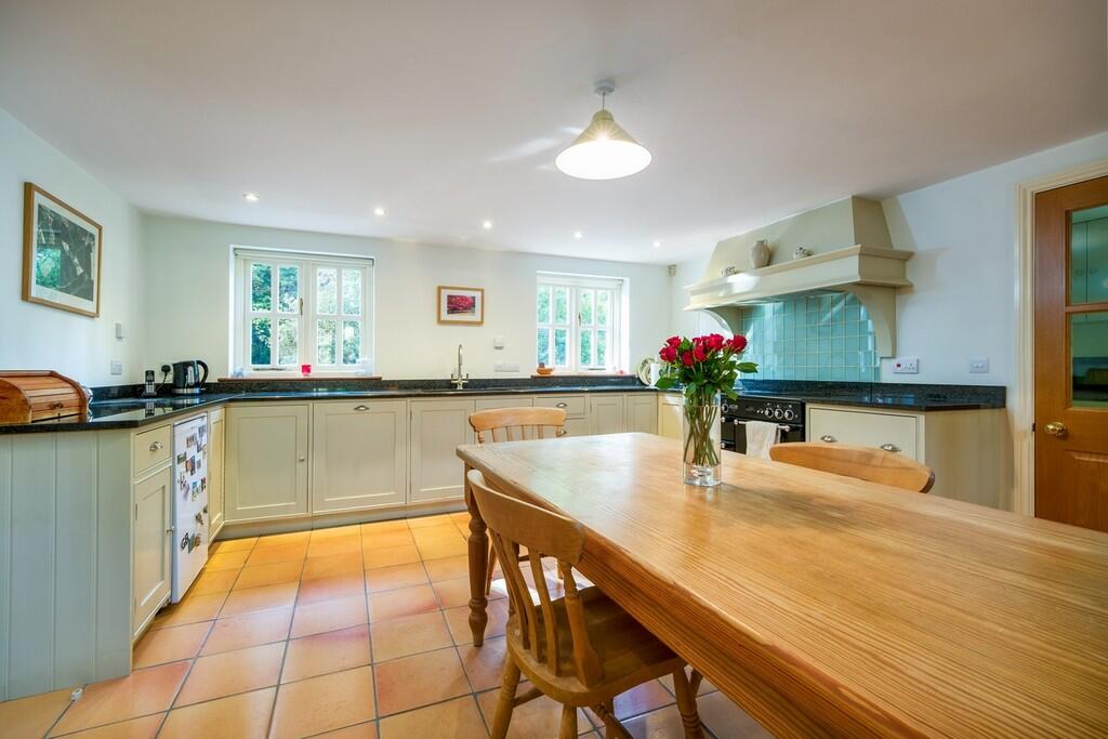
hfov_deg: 96.7
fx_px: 492
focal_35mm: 16
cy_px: 370
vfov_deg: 73.8
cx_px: 554
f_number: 7.1
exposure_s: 1/4
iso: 160
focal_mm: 10.4
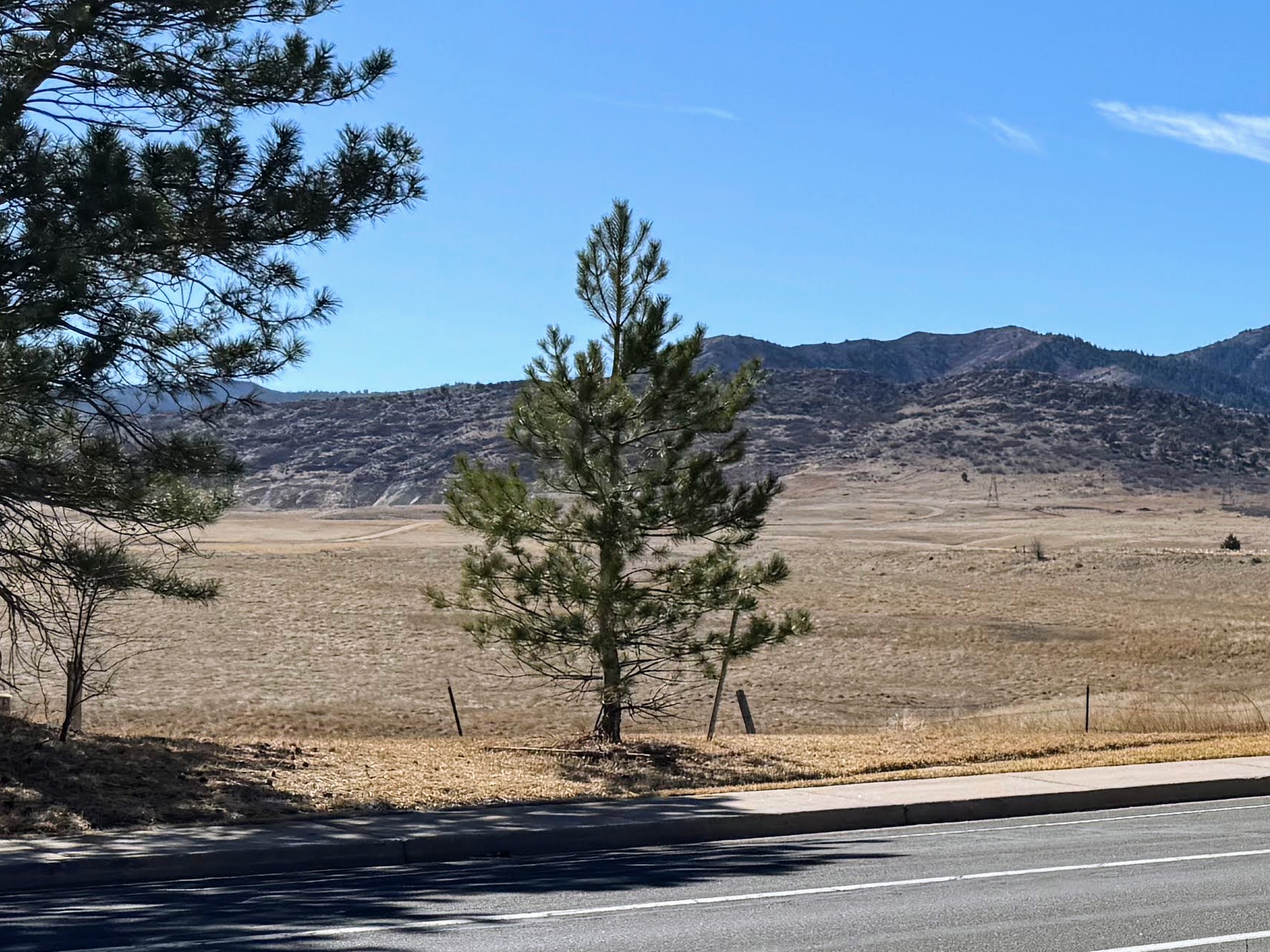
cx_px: 1790
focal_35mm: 79
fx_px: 2898
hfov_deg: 21.5
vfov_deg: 18.6
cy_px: 559
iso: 80
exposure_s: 1/4608
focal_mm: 6.76
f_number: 1.78
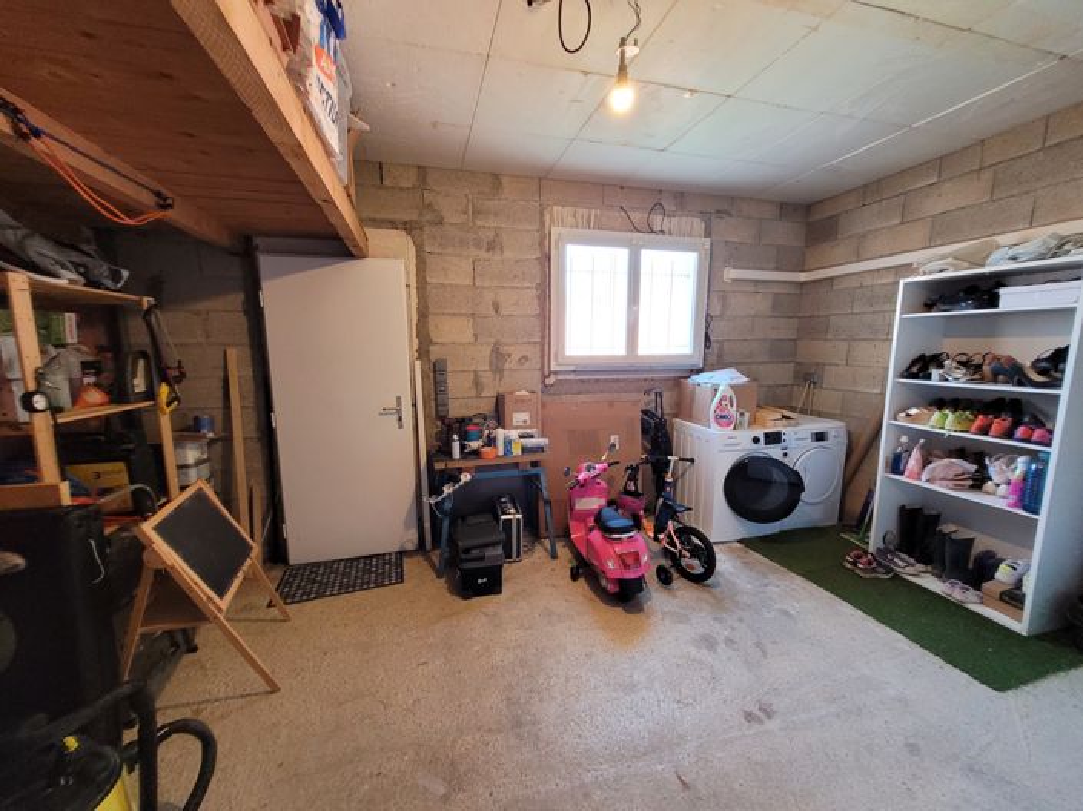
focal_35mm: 13
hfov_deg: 106.2
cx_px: 542
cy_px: 406
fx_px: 407
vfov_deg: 89.9
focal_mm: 1.74
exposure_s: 1/50
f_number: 2.2
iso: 320
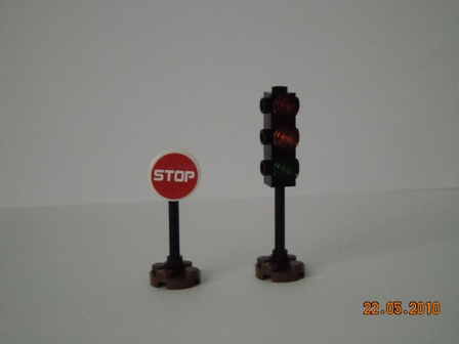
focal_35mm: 68
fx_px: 902
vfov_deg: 21.6
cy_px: 172
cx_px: 230
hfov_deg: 28.6
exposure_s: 1/74
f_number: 3.7
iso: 800
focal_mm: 11.02
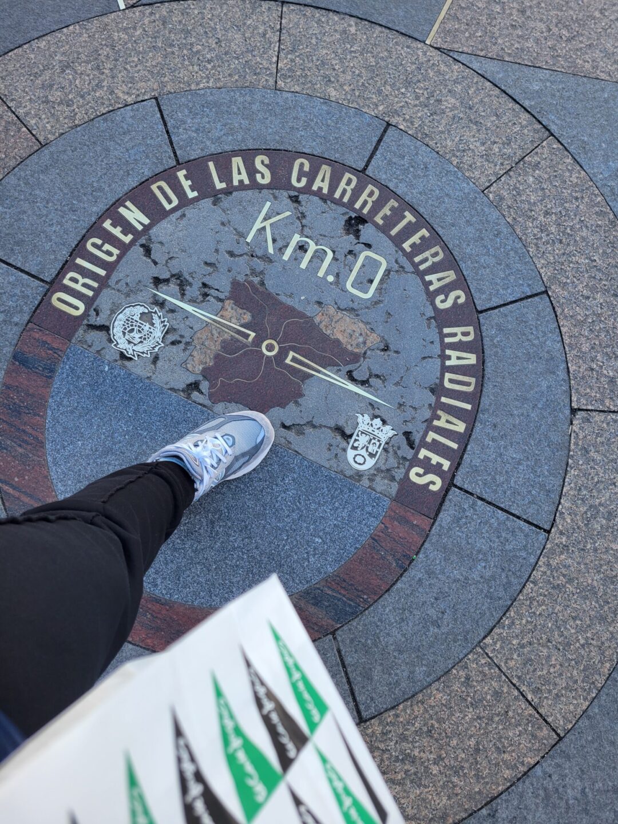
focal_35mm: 26
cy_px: 412
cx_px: 309
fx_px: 619
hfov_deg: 53.1
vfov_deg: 67.3
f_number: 1.8
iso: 40
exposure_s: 1/286
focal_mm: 5.4
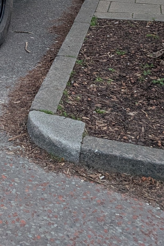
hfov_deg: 17.4
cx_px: -78
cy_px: -9
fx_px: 485
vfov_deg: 26.7
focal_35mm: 71
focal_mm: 6.9
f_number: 1.68
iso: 455
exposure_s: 1/114
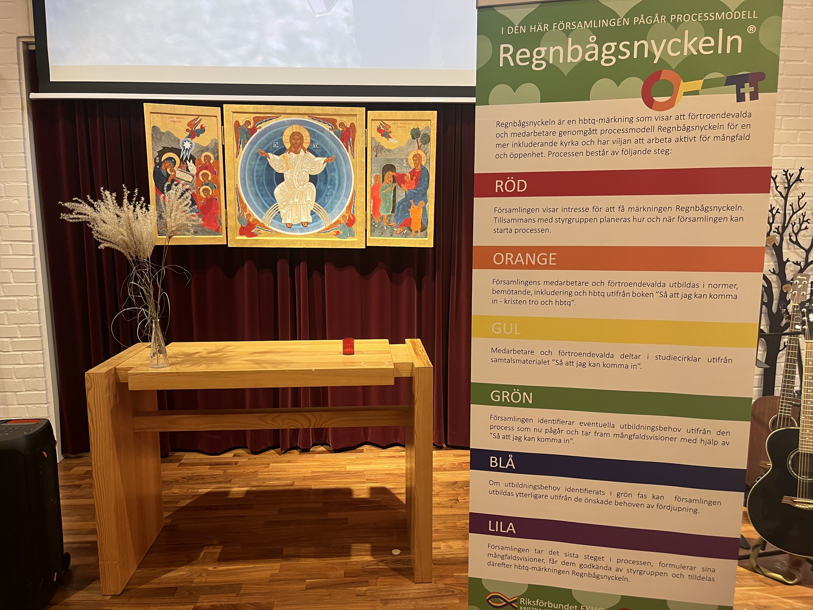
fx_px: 611
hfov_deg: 67.3
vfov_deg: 53.1
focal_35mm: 26
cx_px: 406
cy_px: 305
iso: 125
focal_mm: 5.1
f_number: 1.6
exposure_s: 1/50
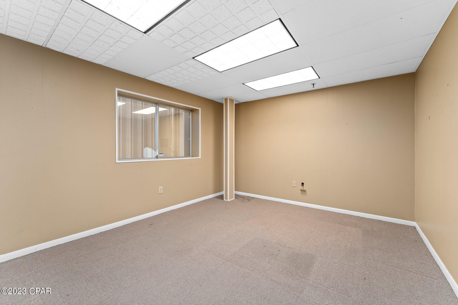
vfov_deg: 81.2
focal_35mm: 14
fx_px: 178
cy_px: 152
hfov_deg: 104.3
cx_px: 229
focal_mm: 14
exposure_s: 1/8
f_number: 8
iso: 400
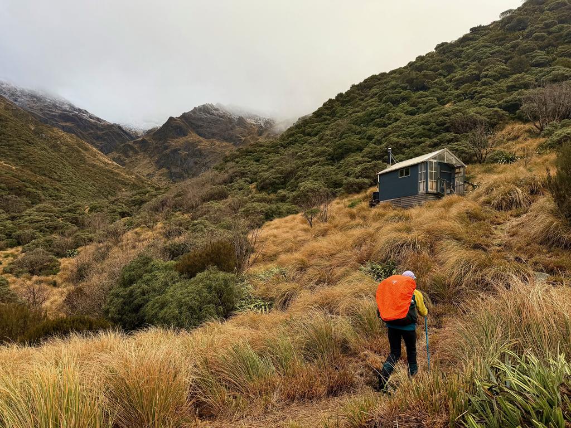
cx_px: 286
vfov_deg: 56.8
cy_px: 214
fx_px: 396
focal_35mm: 24
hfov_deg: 71.6
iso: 80
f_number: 1.78
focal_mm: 6.76
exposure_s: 1/654
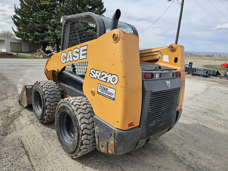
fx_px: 151
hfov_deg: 73.9
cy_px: 86
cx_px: 114
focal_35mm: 23
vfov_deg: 58.9
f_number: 1.8
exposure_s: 1/1951
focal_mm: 5.4
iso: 25
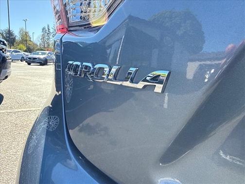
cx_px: 122
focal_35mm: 24
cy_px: 92
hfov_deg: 71.6
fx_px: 170
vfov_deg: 56.8
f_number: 2.2
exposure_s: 1/475
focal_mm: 2.22
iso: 50
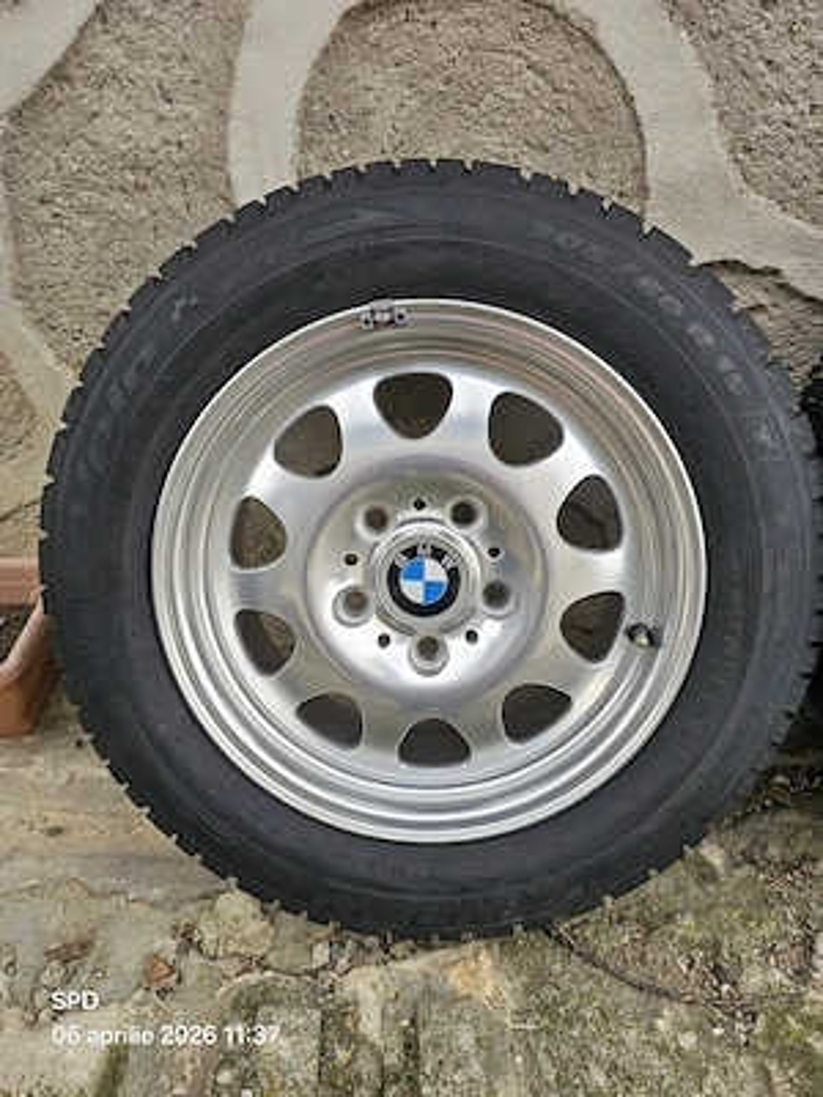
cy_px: 548
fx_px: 729
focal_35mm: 23
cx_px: 412
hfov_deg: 58.9
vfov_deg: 73.9
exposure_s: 1/130
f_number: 1.7
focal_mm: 6.3
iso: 10
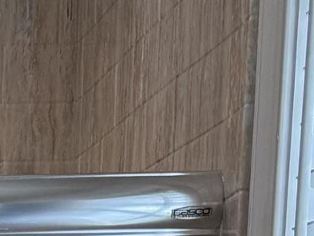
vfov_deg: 6.8
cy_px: 812
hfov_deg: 9.7
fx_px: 1705
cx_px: -336
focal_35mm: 188
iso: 125
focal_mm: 6.76
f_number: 1.78
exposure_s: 1/240
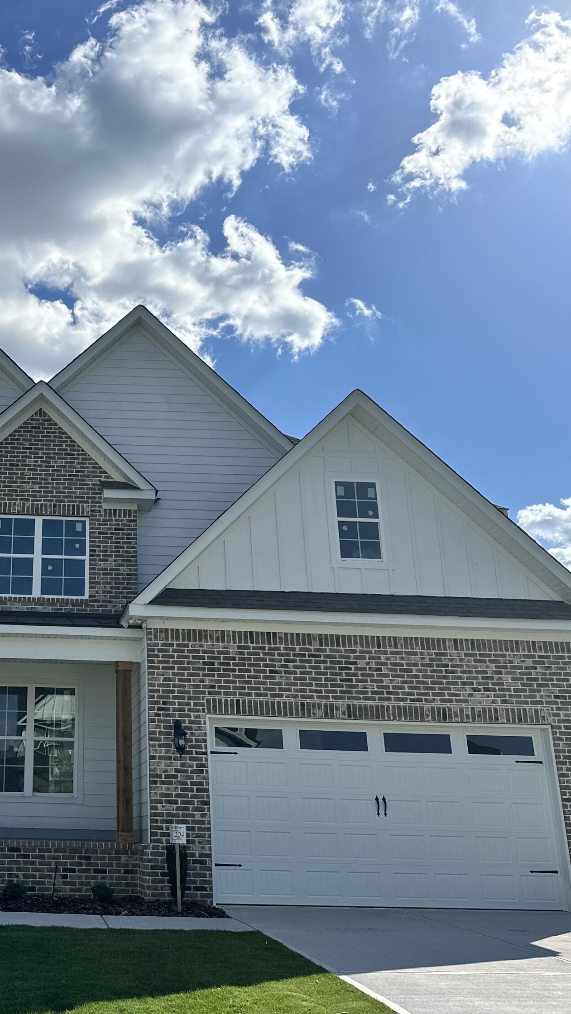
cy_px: 507
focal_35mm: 35
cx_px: 58
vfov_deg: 56.6
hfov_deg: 32.1
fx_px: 942
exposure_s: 1/9709
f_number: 1.78
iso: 80
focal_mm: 6.86
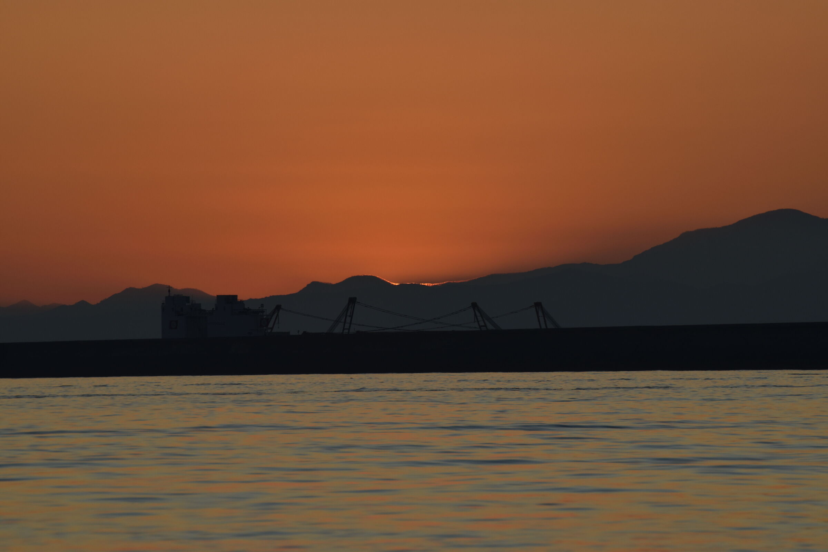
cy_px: 276
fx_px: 10349
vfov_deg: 3.1
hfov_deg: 4.6
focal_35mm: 450
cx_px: 414
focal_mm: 300
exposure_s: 1/200
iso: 100
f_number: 11
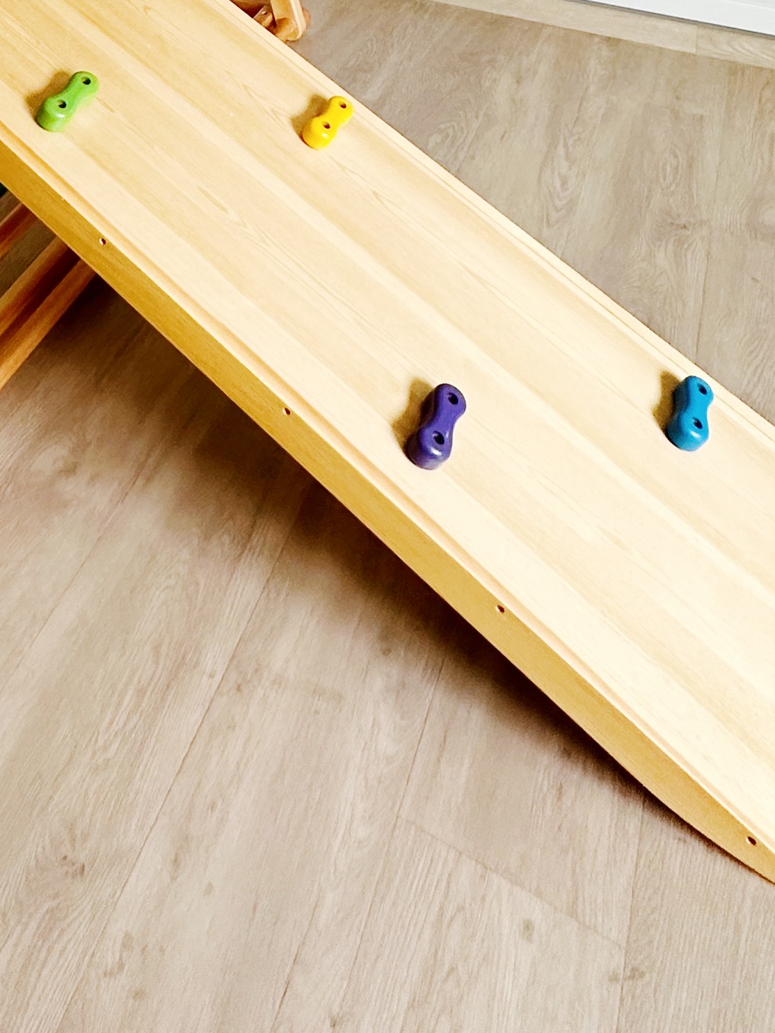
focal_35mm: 38
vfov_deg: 34.5
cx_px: 101
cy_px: -310
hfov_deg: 35.8
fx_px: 1134
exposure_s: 1/99
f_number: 2.2
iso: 160
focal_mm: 2.22
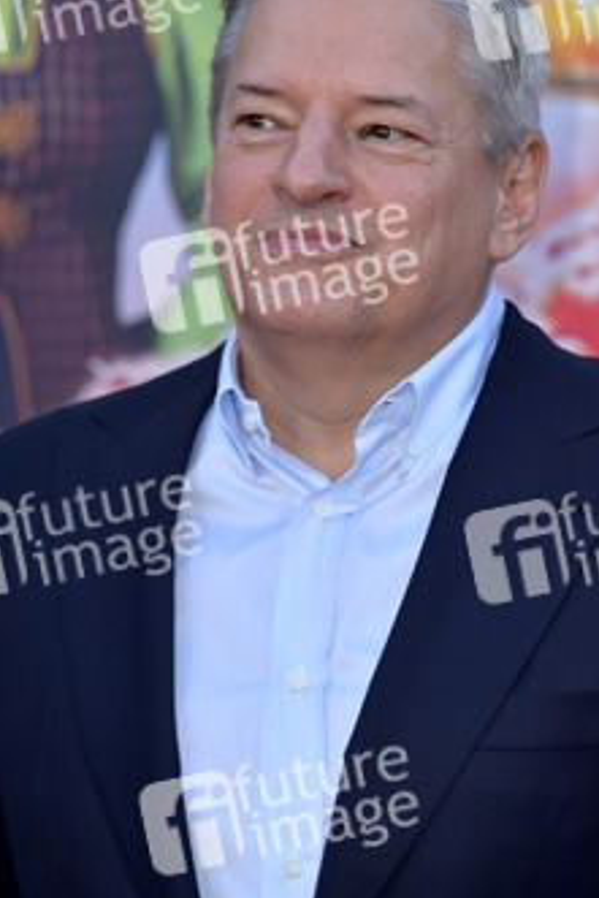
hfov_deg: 5.4
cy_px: 404
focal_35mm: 254
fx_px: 6332
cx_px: 359
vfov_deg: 8.1
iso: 400
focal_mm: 210
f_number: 6.3
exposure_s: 1/250
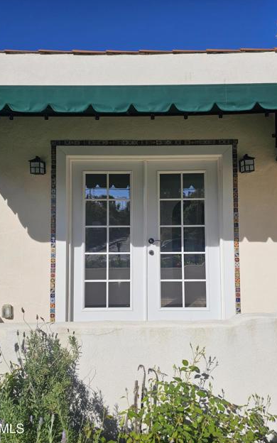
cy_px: 222
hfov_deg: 49.2
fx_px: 302
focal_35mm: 25
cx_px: 149
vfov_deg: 72.5
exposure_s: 1/1742
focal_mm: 6.3
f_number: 1.7
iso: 12
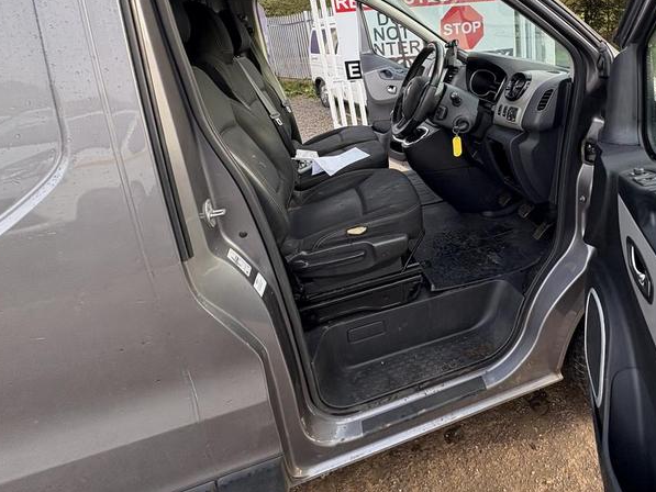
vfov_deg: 60.6
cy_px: 134
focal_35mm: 21
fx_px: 398
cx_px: 460
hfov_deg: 75.3
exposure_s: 1/138
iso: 64
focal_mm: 2.22
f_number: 2.2
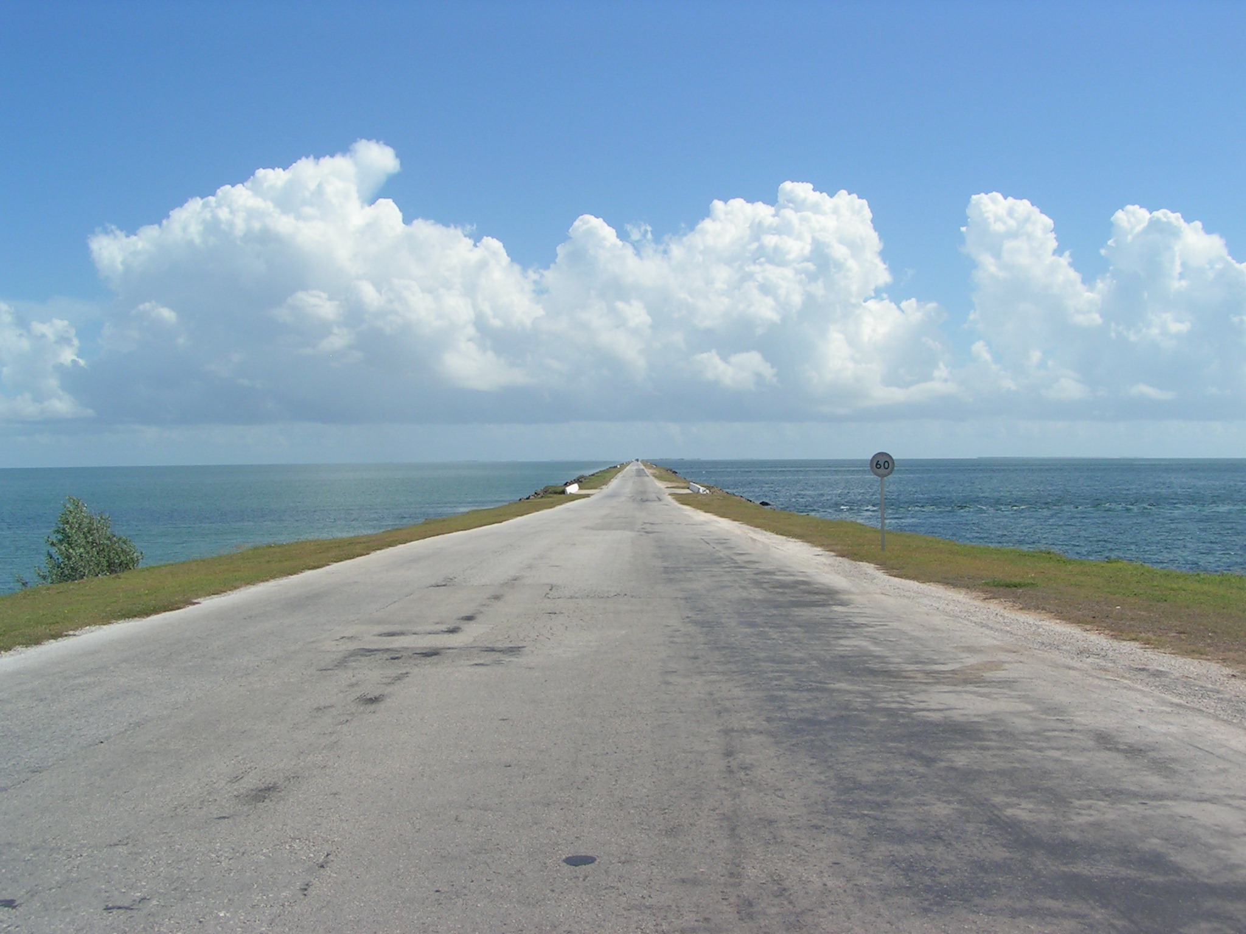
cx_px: 623
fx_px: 1368
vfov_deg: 37.7
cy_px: 467
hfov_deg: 49.0
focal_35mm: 38
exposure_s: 1/640
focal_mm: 5.8
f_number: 5.6
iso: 50
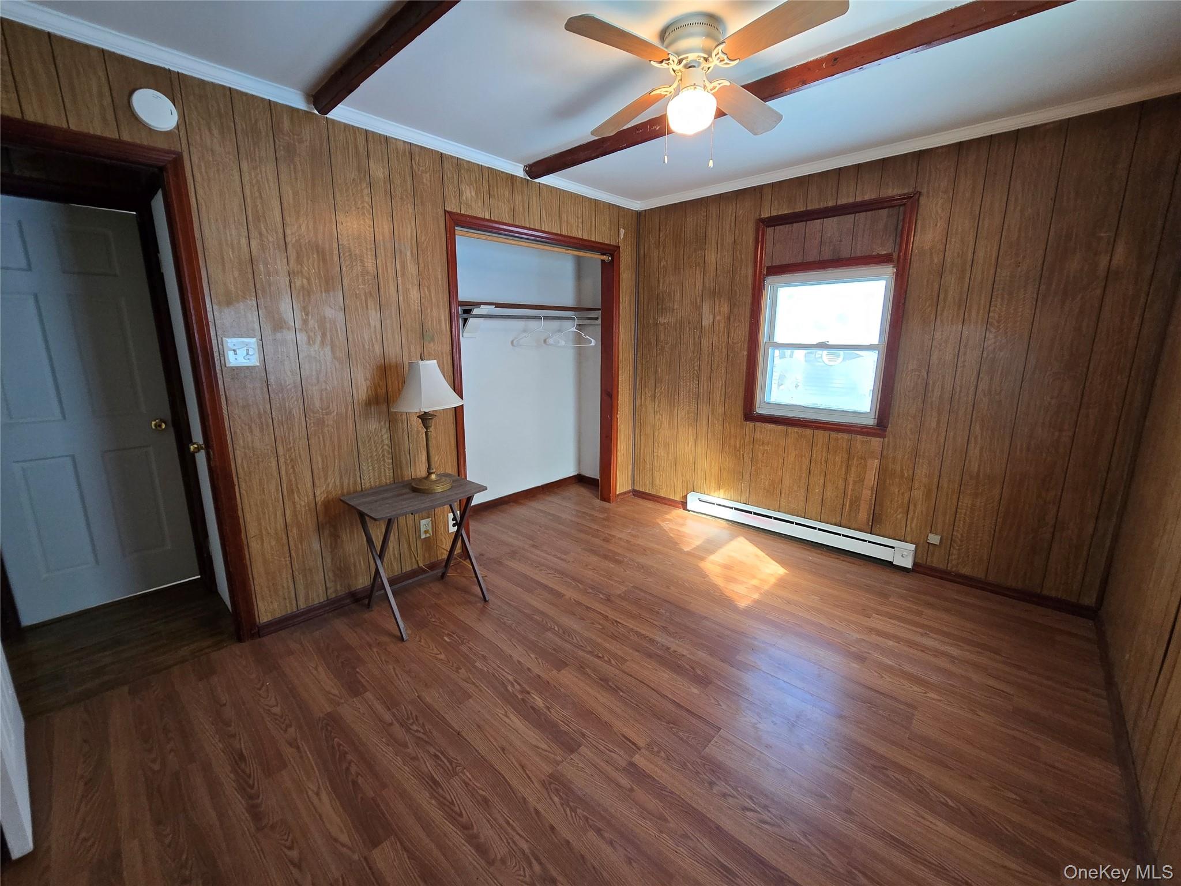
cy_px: 443
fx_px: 444
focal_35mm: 13
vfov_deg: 89.9
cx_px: 590
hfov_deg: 106.2
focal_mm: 2.2
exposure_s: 1/60
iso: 250
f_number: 2.2
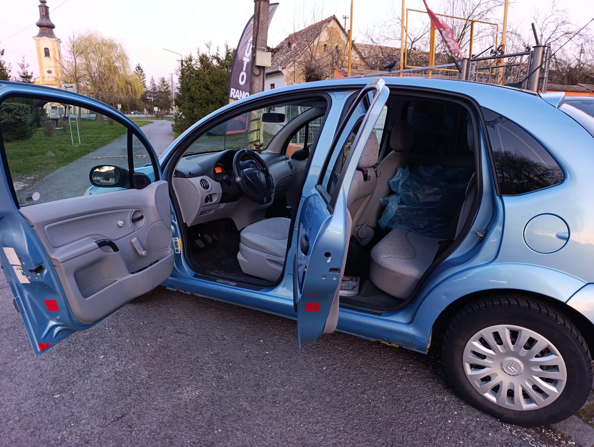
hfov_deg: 73.8
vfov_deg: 59.0
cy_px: 224
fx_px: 395
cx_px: 297
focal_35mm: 23
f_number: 1.6
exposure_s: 1/100
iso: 800
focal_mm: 6.14
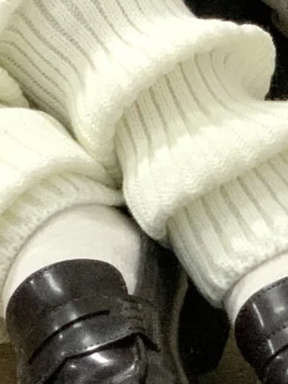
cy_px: -102
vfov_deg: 8.9
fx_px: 2440
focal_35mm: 220
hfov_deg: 6.7
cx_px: -54
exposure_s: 1/60
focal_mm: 6
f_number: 2.4
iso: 400
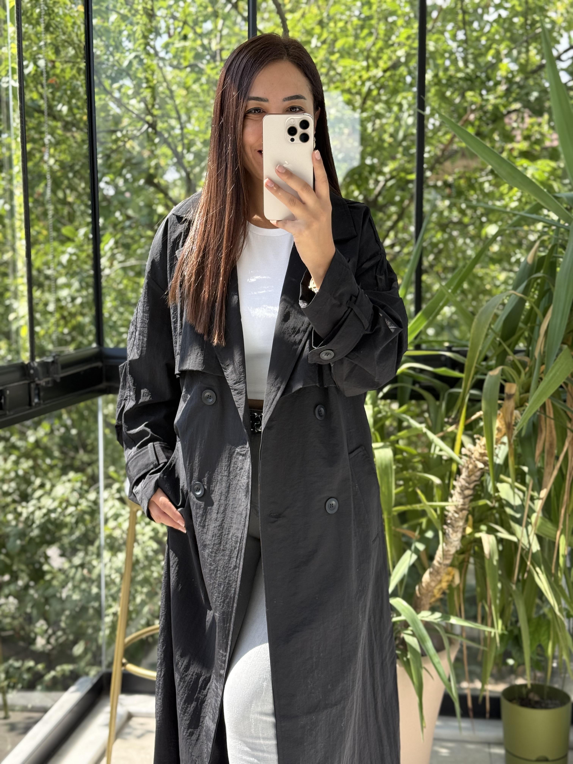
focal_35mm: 48
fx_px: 1059
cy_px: 382
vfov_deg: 39.7
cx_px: 286
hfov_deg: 30.3
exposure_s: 1/460
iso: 64
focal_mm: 6.76
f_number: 1.78
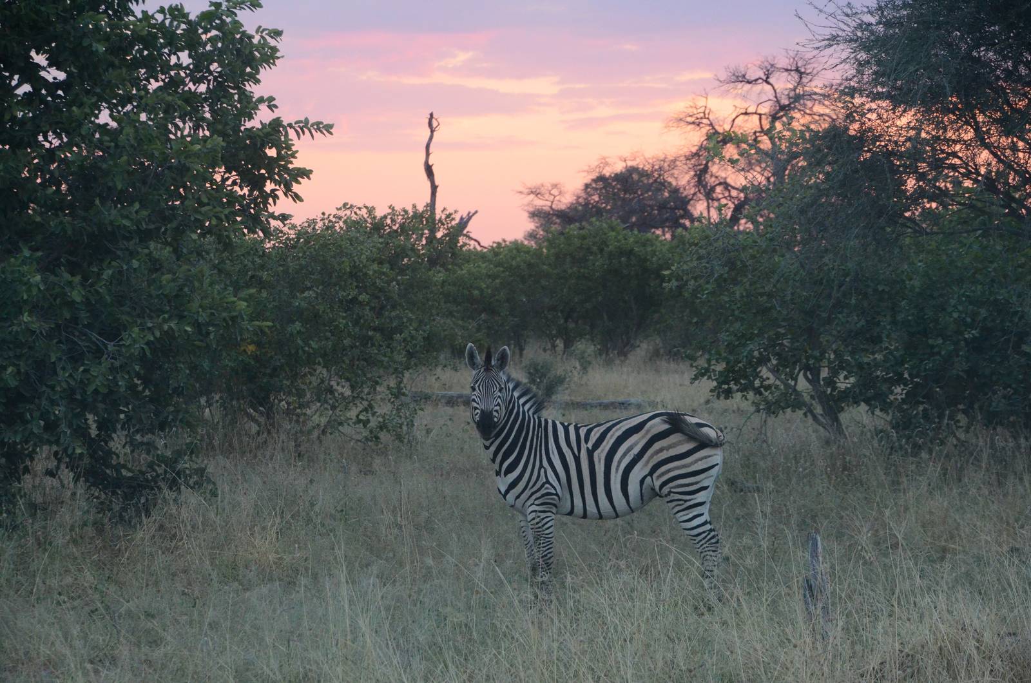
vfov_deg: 9.9
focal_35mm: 138
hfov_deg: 14.9
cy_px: 342
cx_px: 516
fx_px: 3944
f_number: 5.6
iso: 2500
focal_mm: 92
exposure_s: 1/320
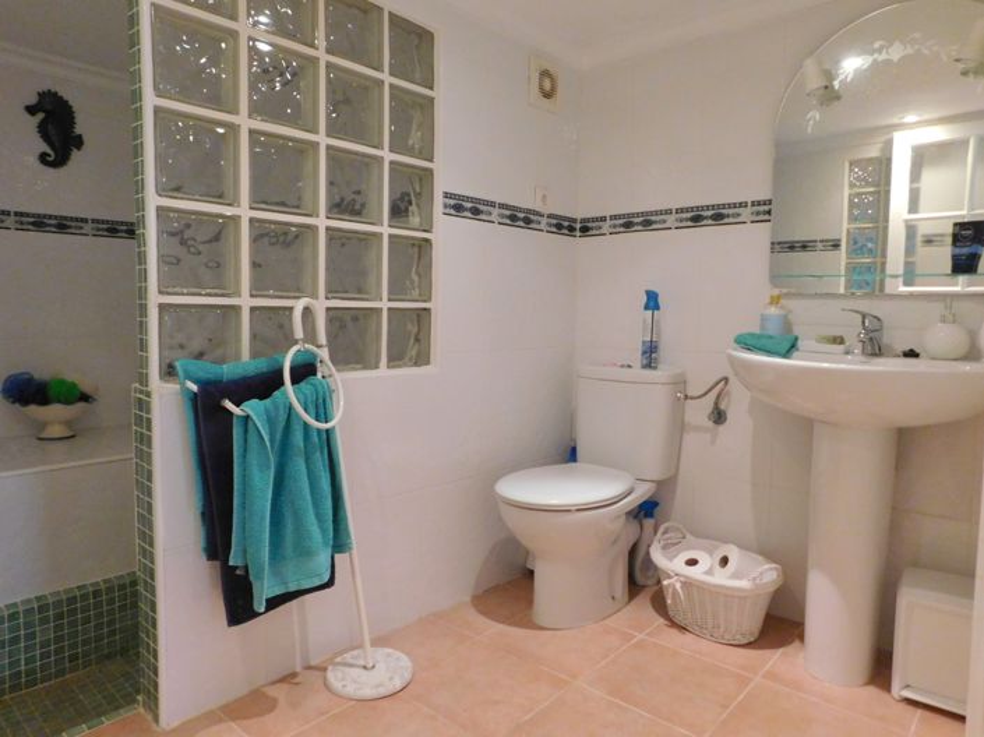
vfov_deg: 58.8
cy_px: 368
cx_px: 492
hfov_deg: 74.0
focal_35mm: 23
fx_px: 653
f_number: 3
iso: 400
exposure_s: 1/25
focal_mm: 4
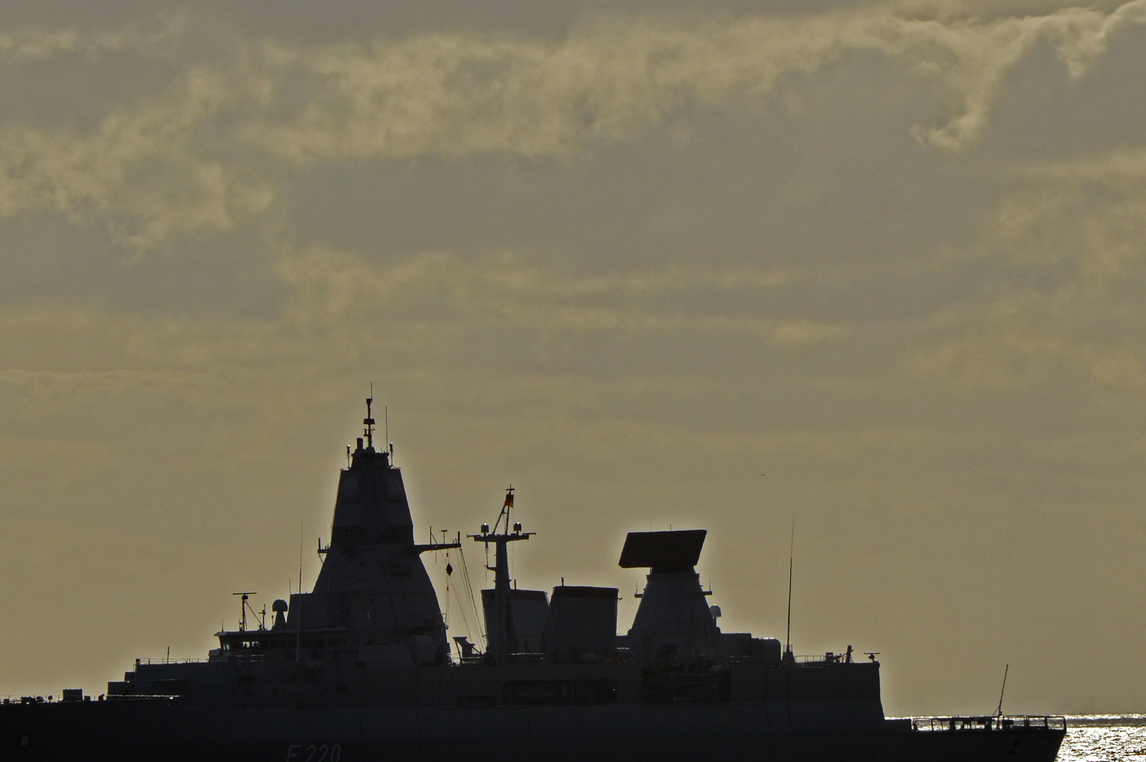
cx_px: 720
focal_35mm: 288
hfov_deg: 7.2
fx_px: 9157
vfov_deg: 4.8
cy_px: 508
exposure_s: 1/1600
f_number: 10
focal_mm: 105
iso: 100
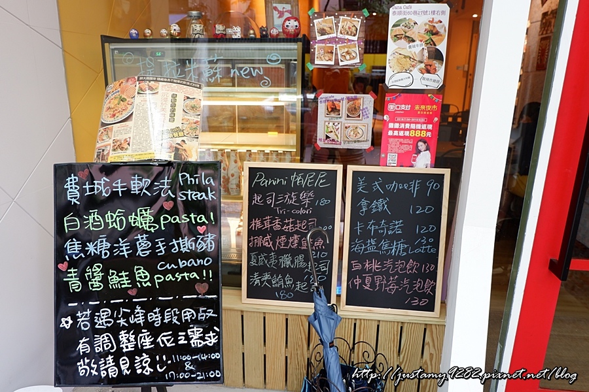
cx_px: 294
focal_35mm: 24
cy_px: 196
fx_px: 393
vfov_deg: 53.1
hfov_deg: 73.7
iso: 200
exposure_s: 1/38
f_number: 3.5
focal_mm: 16
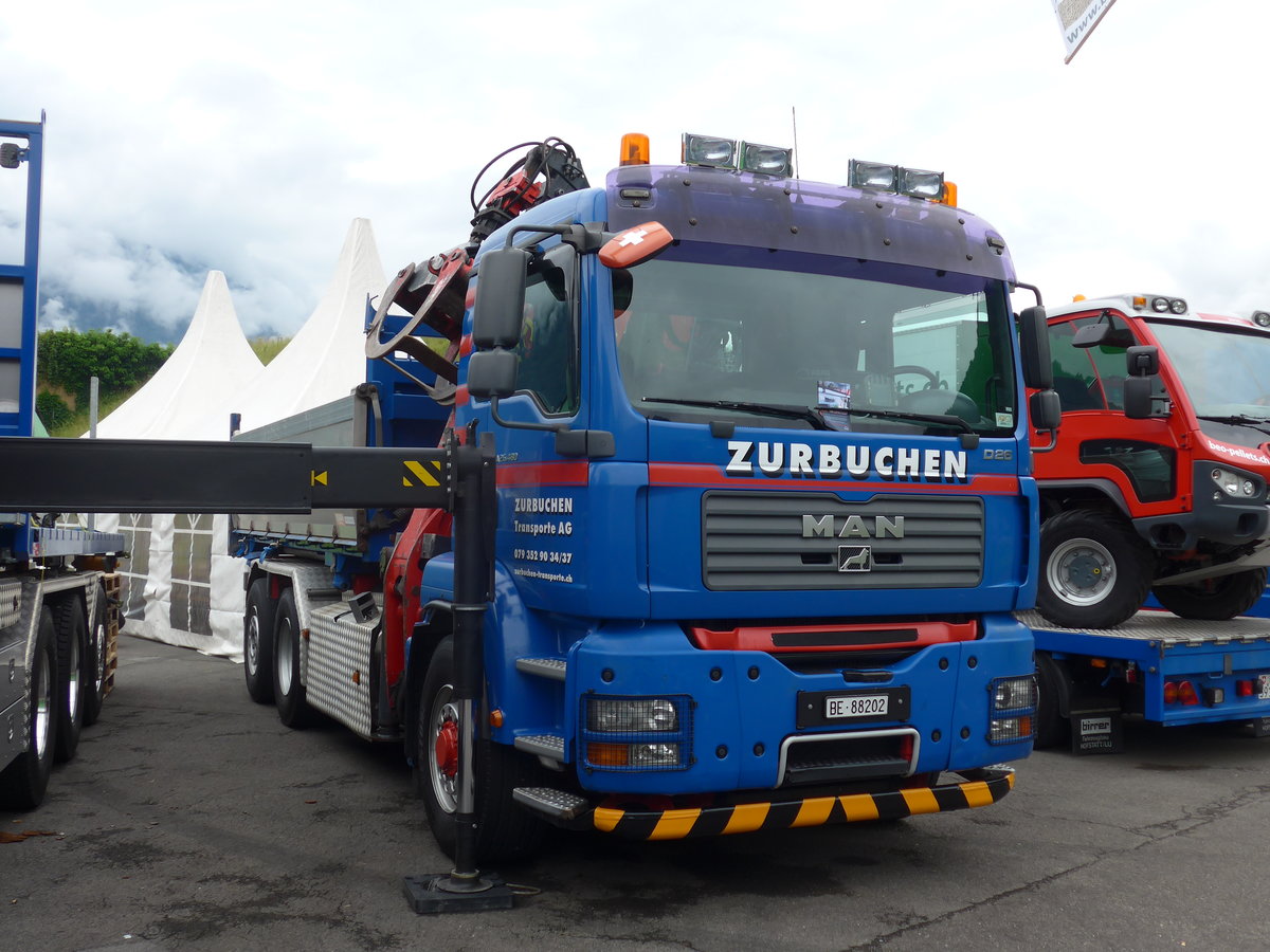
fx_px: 1321
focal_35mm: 36
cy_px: 476
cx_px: 635
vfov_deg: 39.7
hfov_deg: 51.4
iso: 80
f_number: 2.8
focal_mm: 7.5
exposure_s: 1/500
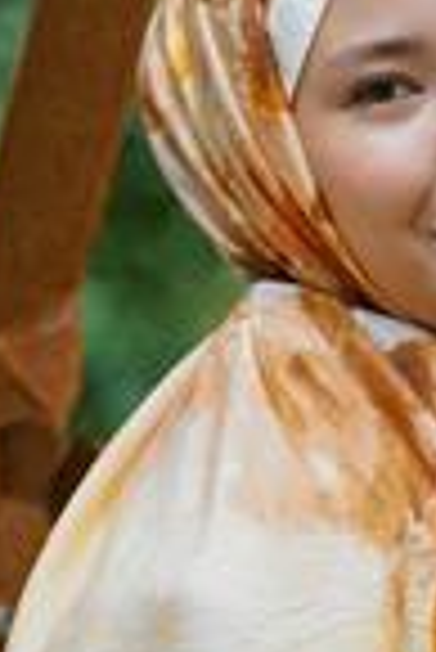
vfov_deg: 4.2
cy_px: 535
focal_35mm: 495
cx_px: 423
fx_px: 8970
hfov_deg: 2.8
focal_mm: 155
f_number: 6.3
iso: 640
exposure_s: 1/100
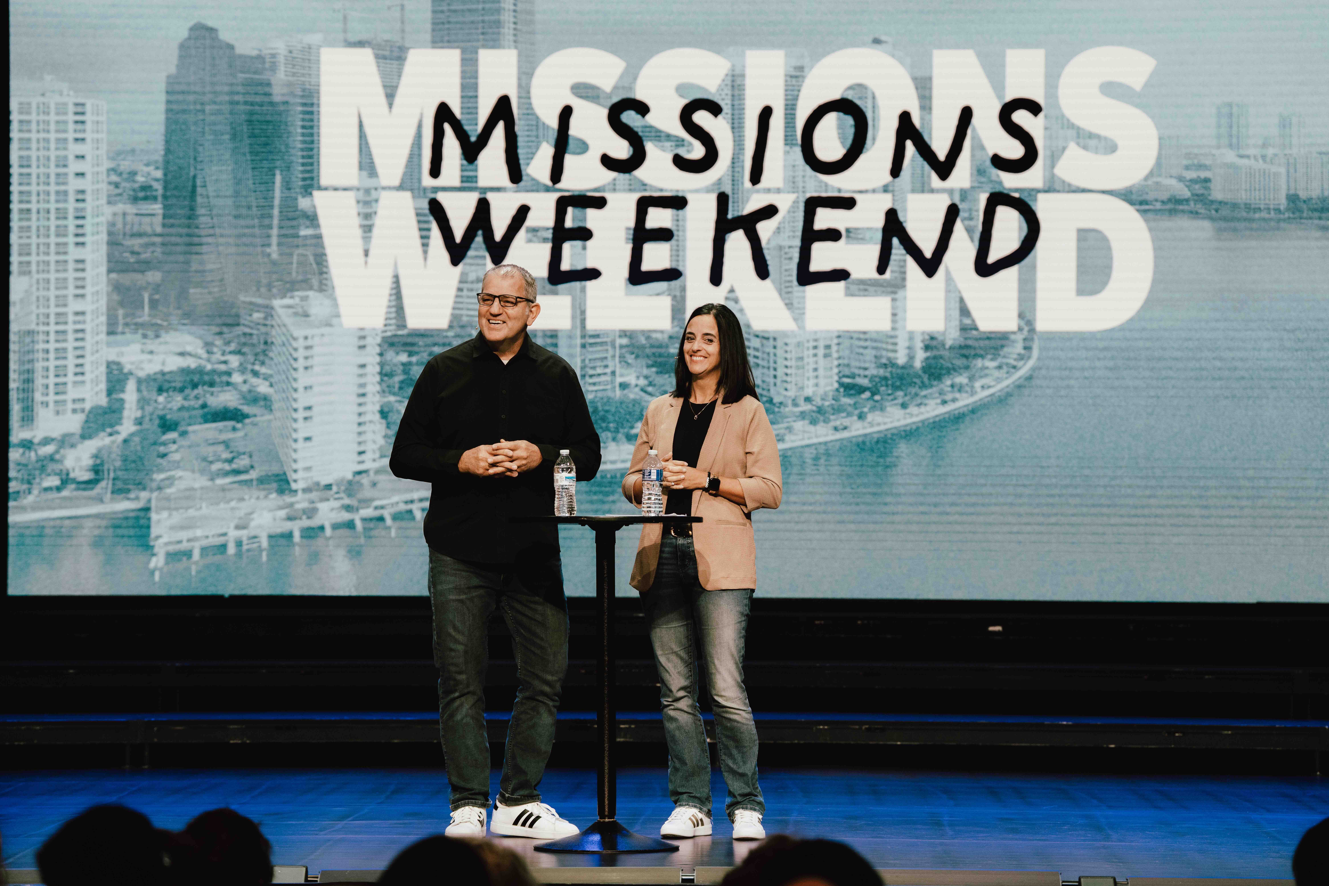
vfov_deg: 11.8
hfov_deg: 17.6
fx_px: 4282
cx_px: 664
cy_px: 443
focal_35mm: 116
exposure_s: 1/400
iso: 2000
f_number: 3.5
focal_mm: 116
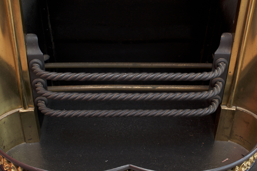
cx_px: 128
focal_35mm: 52
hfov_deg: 37.9
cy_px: 86
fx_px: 374
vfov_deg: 25.6
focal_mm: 35
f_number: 5
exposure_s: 1/125
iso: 640
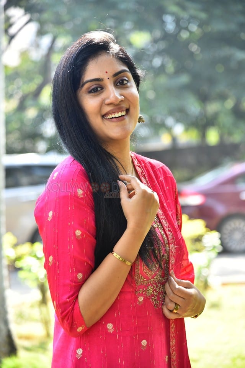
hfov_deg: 13.0
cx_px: 122
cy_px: 184
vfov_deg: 19.5
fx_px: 1072
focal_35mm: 105
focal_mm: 105
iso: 320
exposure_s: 1/160
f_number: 4
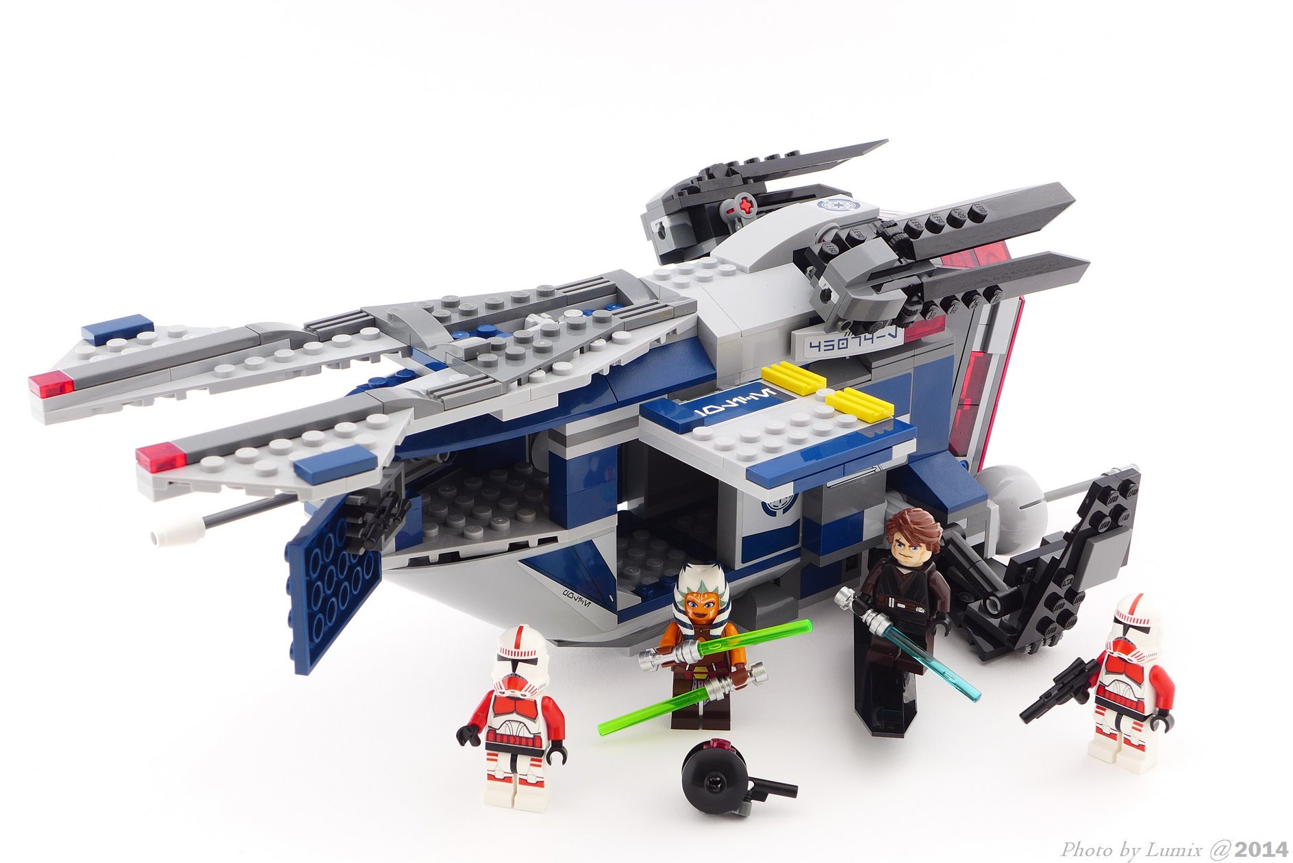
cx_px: 646
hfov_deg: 33.4
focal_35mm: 60
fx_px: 2156
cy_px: 432
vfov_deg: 22.6
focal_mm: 11.8
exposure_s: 1/6
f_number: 4.5
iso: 80
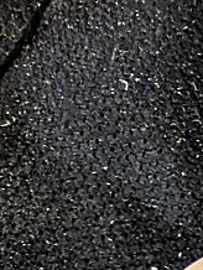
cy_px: 681
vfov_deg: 10.0
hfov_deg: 7.6
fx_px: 1311
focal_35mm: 168
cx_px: 642
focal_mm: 4.25
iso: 200
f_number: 1.8
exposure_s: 1/60
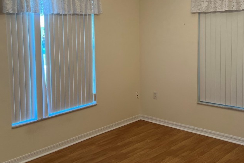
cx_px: 92
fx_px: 298
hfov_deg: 44.1
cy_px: 59
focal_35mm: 44
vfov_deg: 30.4
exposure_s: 1/120
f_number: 1.5
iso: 64
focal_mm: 5.7
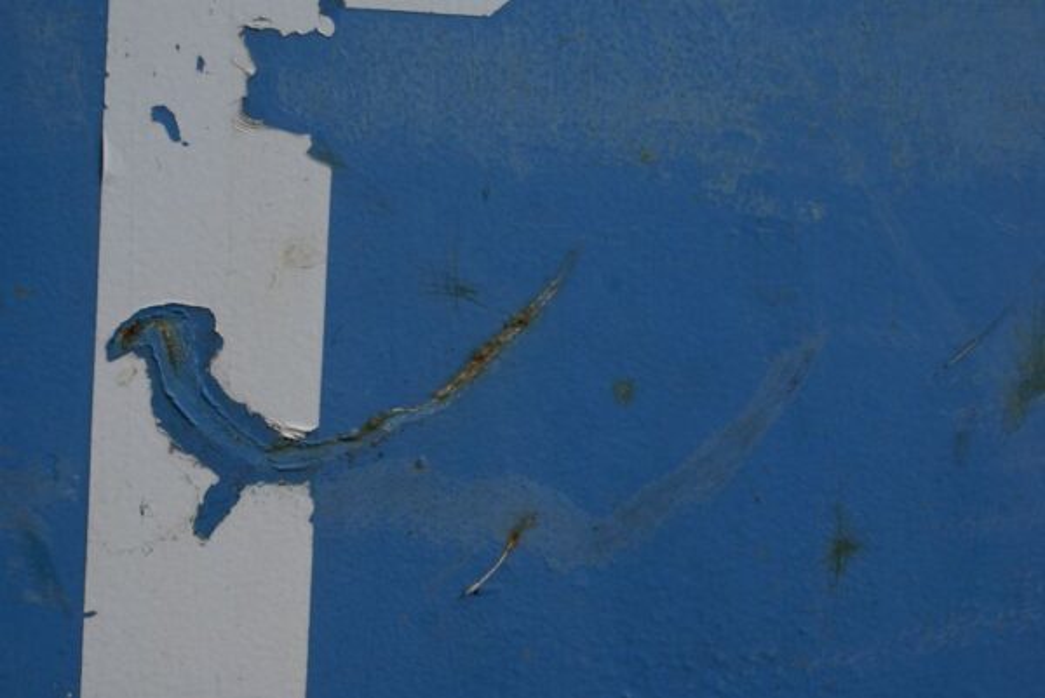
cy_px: 349
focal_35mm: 68
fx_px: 1961
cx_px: 522
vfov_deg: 20.2
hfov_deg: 29.8
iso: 100
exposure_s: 1/100
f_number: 11
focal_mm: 45
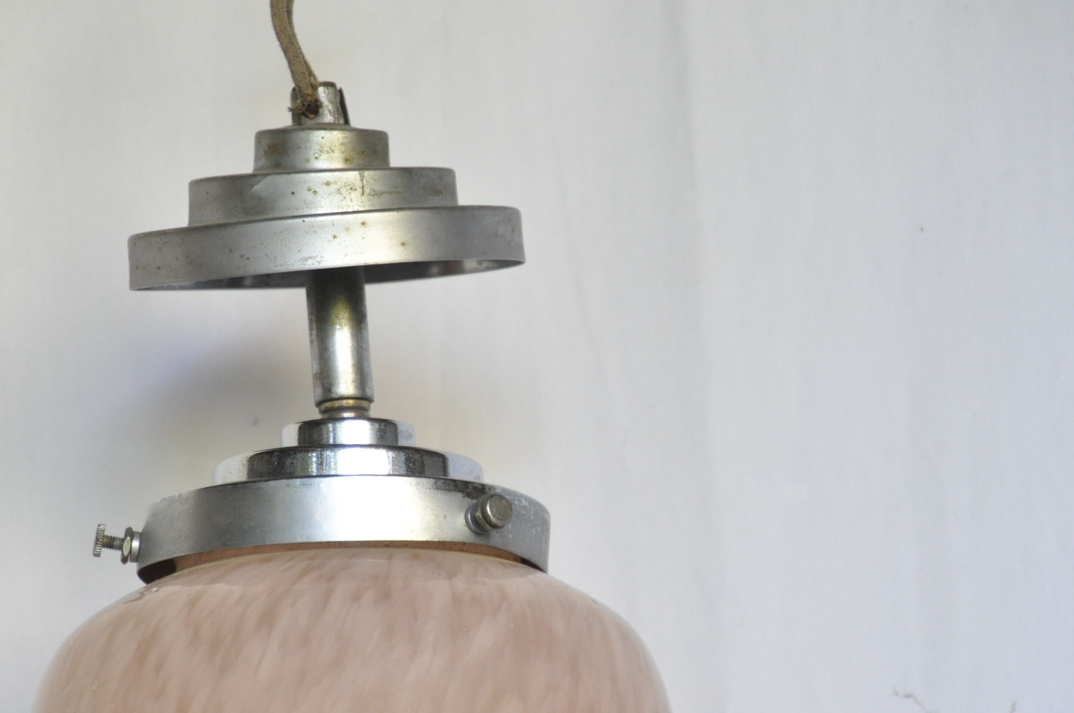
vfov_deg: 4.3
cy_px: 421
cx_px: 476
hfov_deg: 6.5
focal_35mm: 320
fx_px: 9525
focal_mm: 165
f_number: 6
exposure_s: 1/60
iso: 1600
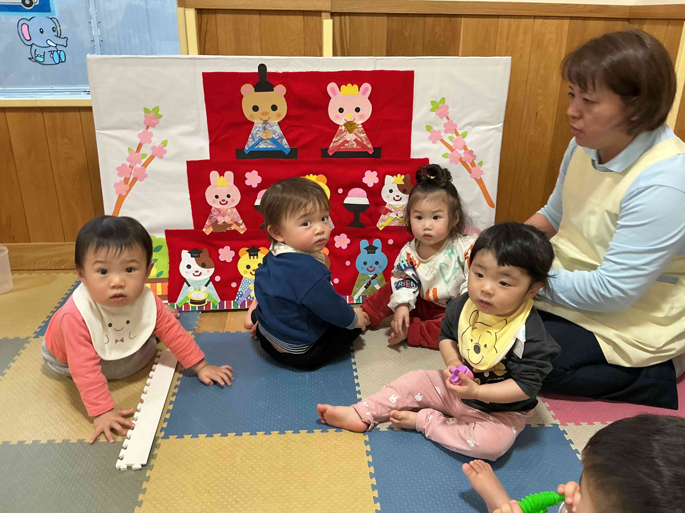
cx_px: 342
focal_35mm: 29
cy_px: 256
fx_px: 574
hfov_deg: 61.7
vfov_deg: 48.2
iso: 80
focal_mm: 3
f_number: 1.8
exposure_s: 1/60
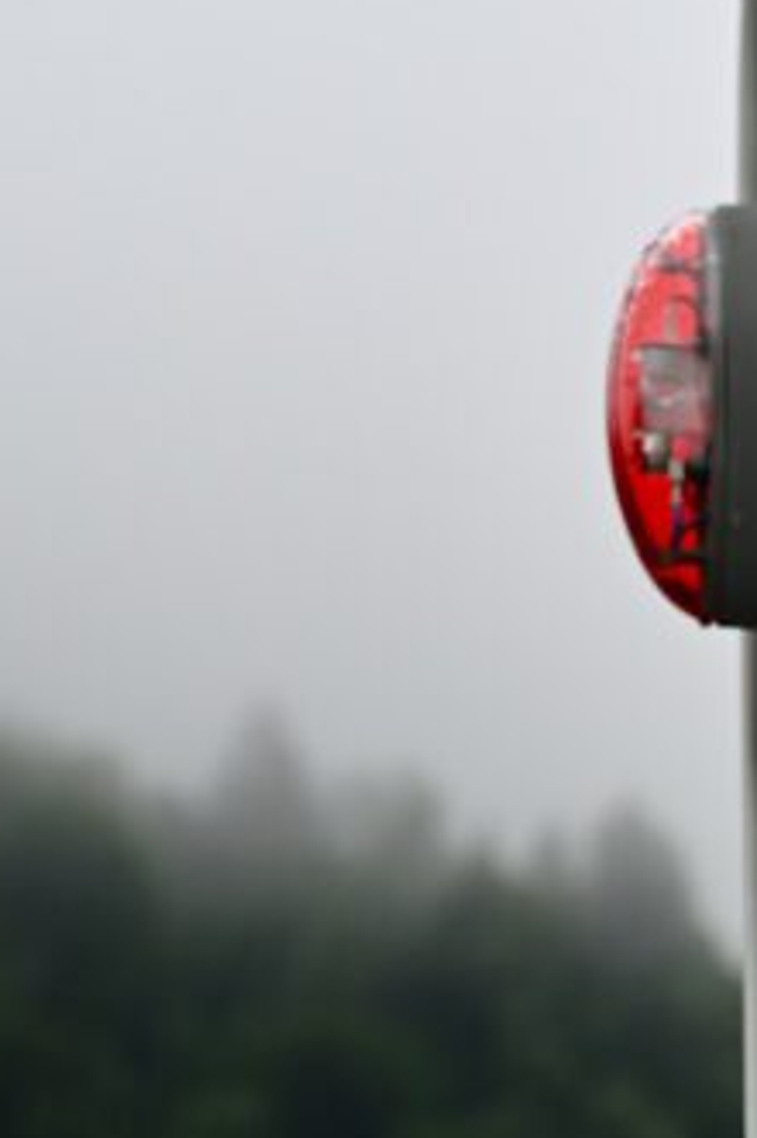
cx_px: 900
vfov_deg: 11.9
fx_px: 5468
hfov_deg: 7.8
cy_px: 303
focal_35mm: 173
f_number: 5.6
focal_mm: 52
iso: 360
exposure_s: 1/250
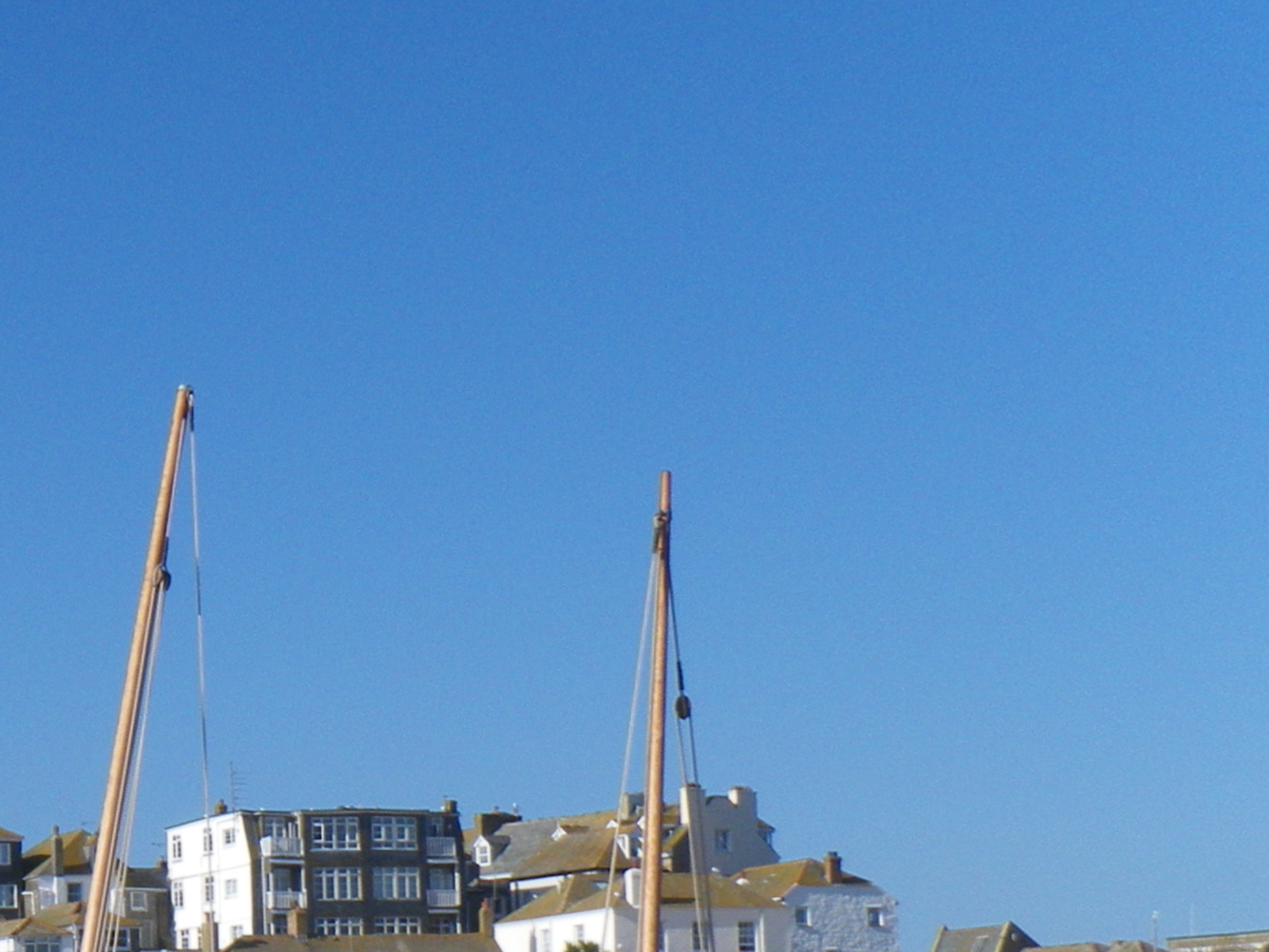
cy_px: 995
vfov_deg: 15.9
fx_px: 3336
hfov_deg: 20.5
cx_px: -140
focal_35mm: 91
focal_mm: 6.2
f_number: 6.3
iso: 64
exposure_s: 1/320
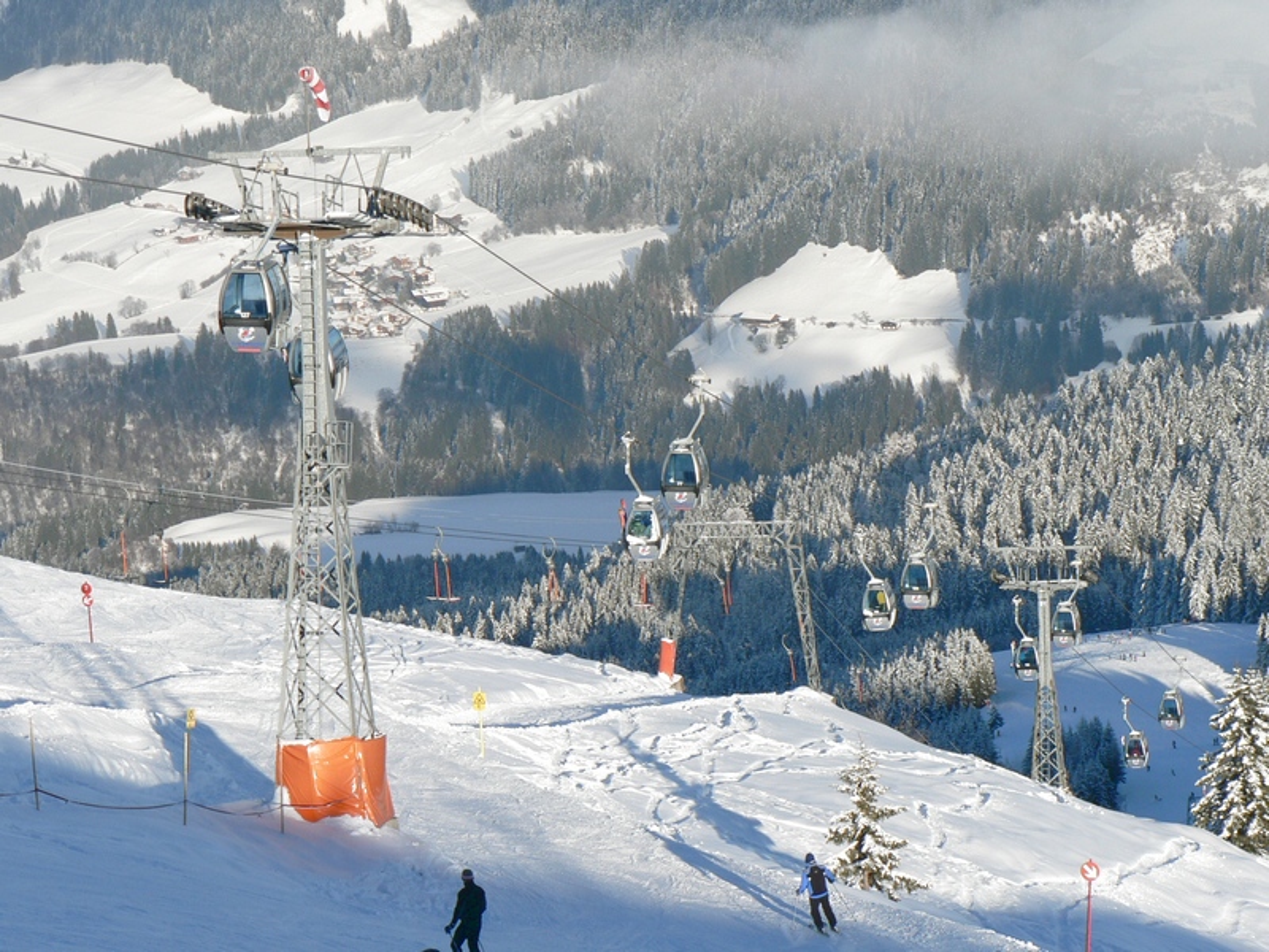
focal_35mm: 147
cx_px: 634
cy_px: 476
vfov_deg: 10.1
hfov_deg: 13.4
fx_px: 5389
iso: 80
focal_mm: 24.6
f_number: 5
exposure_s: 1/400
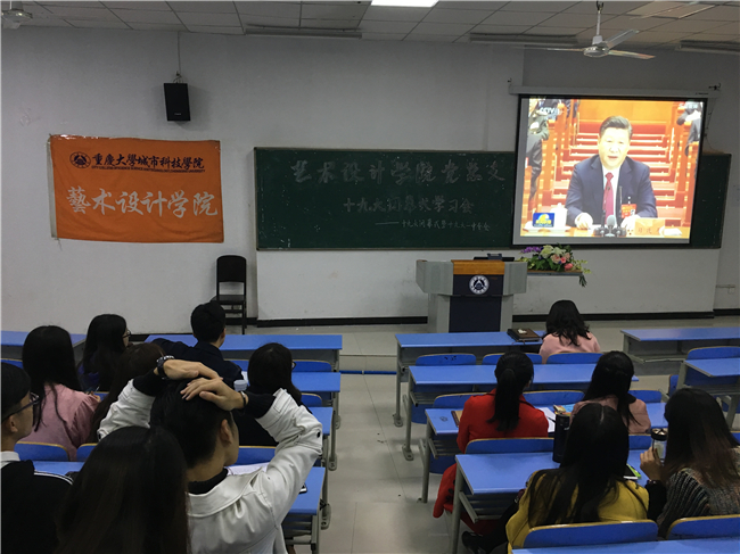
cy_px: 277
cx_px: 370
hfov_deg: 61.7
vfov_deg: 48.2
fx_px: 620
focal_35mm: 29
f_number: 2.2
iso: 100
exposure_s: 1/33
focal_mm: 4.15
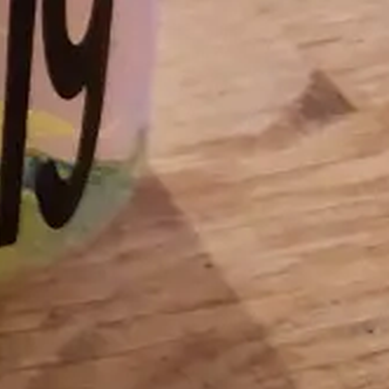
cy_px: -330
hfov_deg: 11.9
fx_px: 1666
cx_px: -377
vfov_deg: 12.1
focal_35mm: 131
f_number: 1.8
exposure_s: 1/14
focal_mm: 4.6
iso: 1000
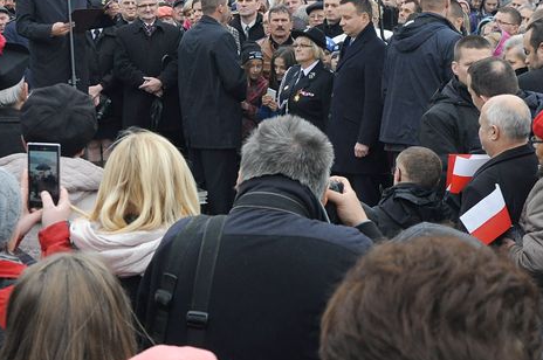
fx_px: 1325
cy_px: 137
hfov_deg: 23.2
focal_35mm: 88
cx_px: 263
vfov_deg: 15.5
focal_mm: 32
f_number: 7.1
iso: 800
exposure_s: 1/200
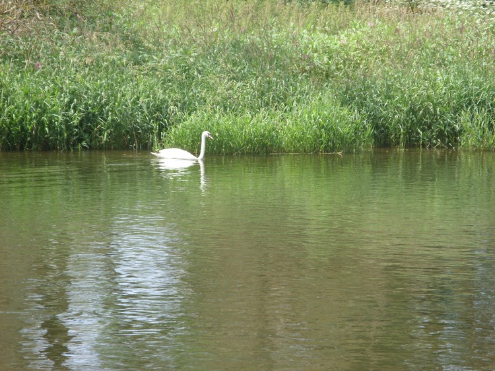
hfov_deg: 10.4
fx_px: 2716
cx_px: 248
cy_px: 186
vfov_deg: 7.8
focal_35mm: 190
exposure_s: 1/154
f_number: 4.6
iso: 50
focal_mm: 31.5
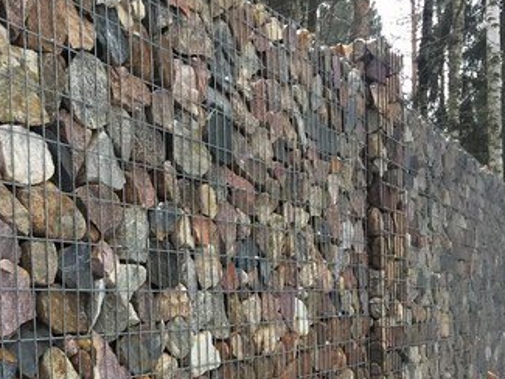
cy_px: 362
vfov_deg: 24.3
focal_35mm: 58
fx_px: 846
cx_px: 127
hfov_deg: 32.6
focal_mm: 4.15
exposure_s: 1/33
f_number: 2.2
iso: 64
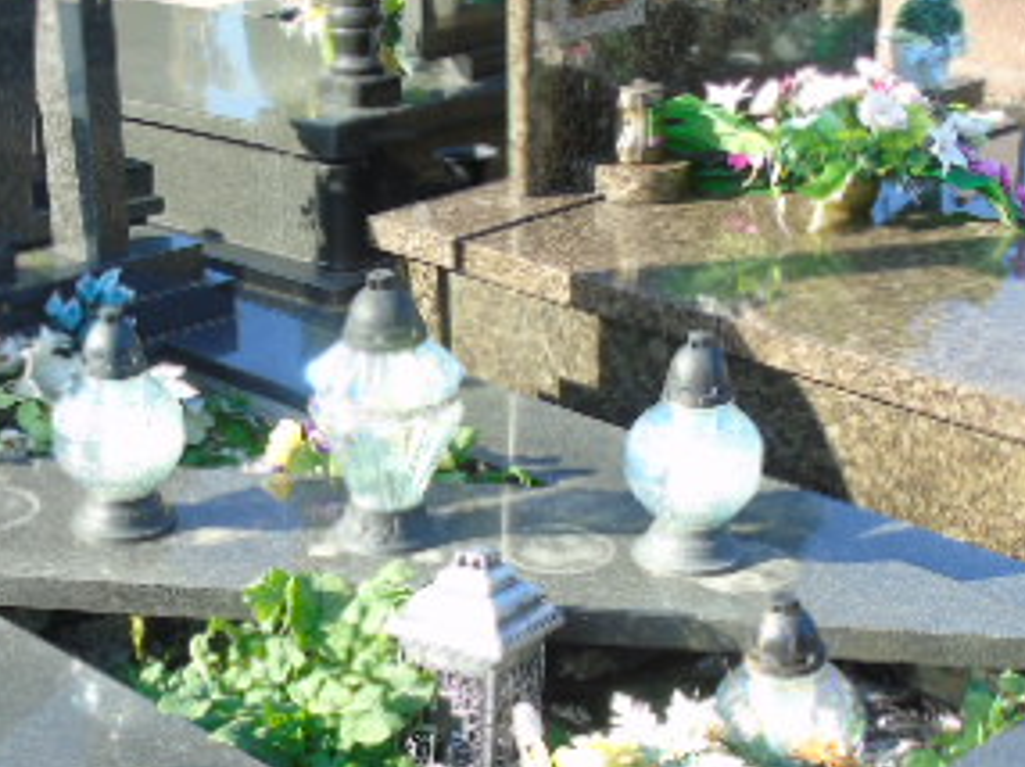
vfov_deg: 22.3
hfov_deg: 29.8
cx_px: 416
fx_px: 1923
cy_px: 577
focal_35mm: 65
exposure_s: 1/125
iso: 80
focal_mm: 5.2
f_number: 3.6
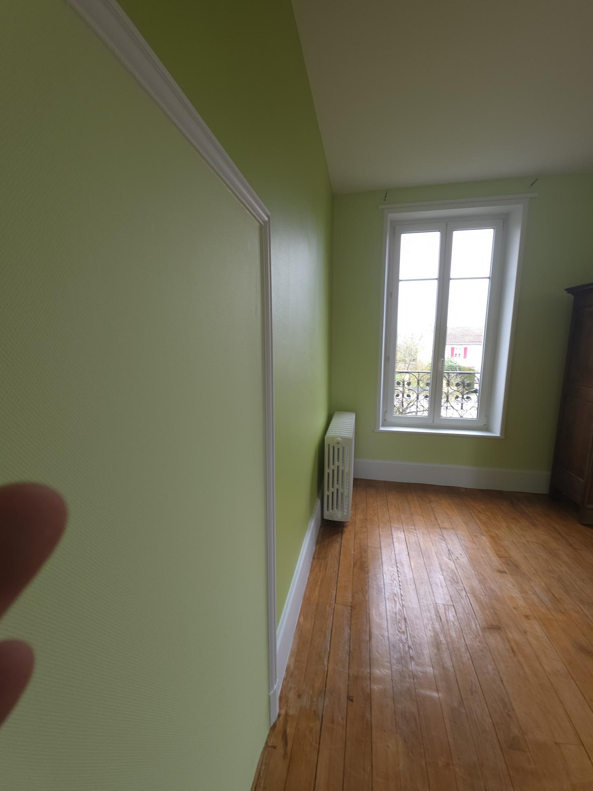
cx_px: 296
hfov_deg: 89.9
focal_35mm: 13
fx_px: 297
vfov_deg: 106.2
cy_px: 396
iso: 50
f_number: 1.9
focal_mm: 2.2
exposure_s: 1/33
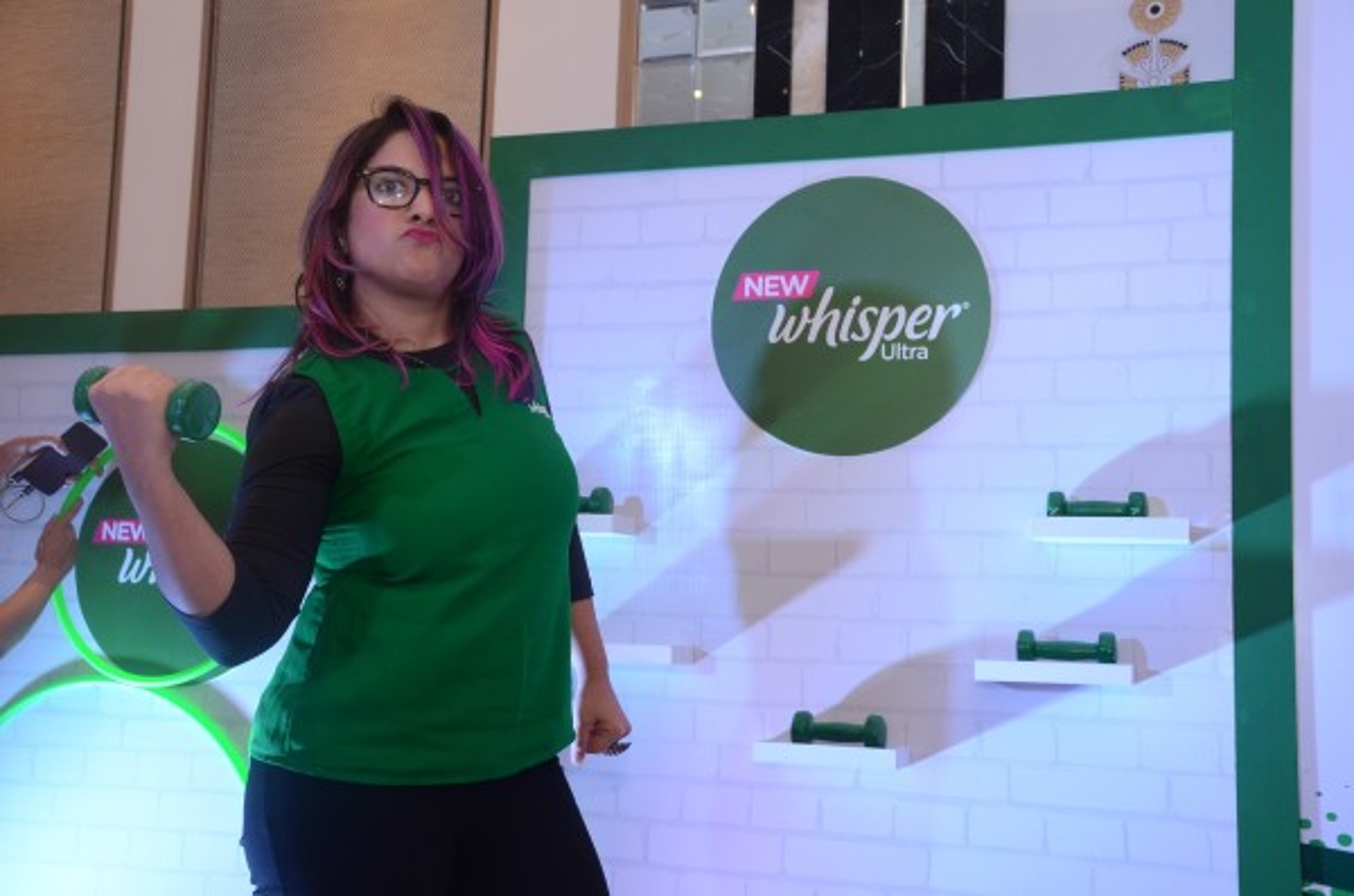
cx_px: 677
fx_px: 1576
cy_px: 448
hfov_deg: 46.5
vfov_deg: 31.7
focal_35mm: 42
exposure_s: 1/100
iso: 1000
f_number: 5.6
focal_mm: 28
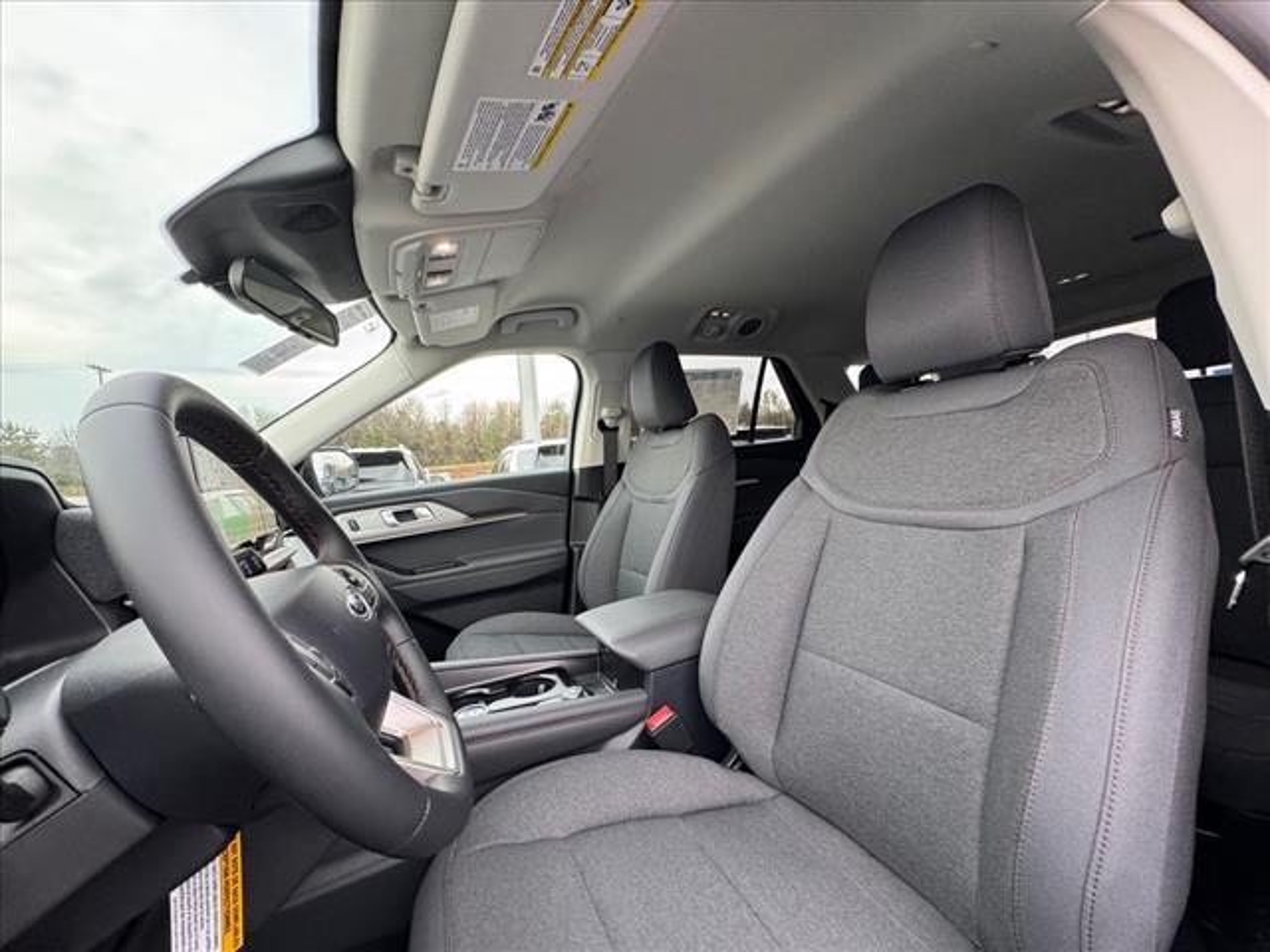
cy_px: 476
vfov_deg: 85.7
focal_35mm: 14
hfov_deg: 102.1
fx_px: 514
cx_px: 635
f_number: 2.2
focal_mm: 2.22
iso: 250
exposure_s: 1/99
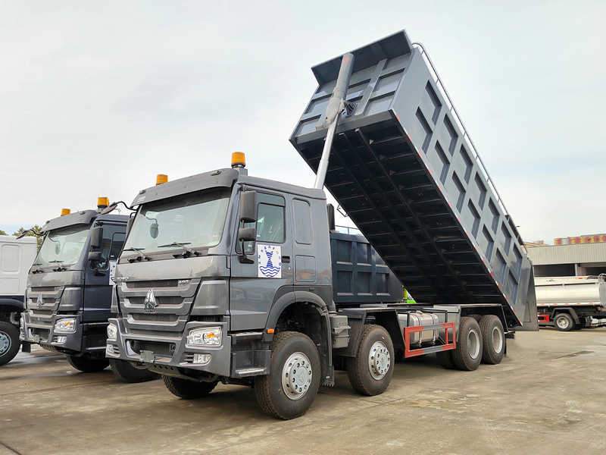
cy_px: 228
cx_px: 303
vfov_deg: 49.7
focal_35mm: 28
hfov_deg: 63.4
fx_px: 490
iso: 100
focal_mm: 5.52
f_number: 1.9
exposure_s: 1/174
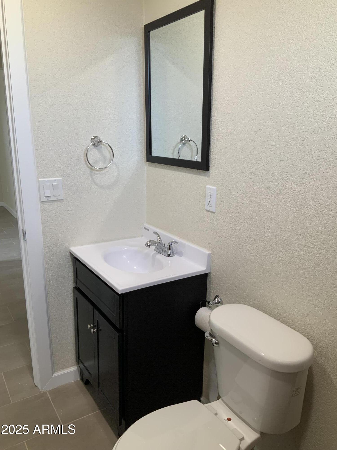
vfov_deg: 61.7
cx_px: 168
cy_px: 225
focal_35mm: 29
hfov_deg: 48.2
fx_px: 376
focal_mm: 3
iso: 40
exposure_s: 1/60
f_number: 1.8
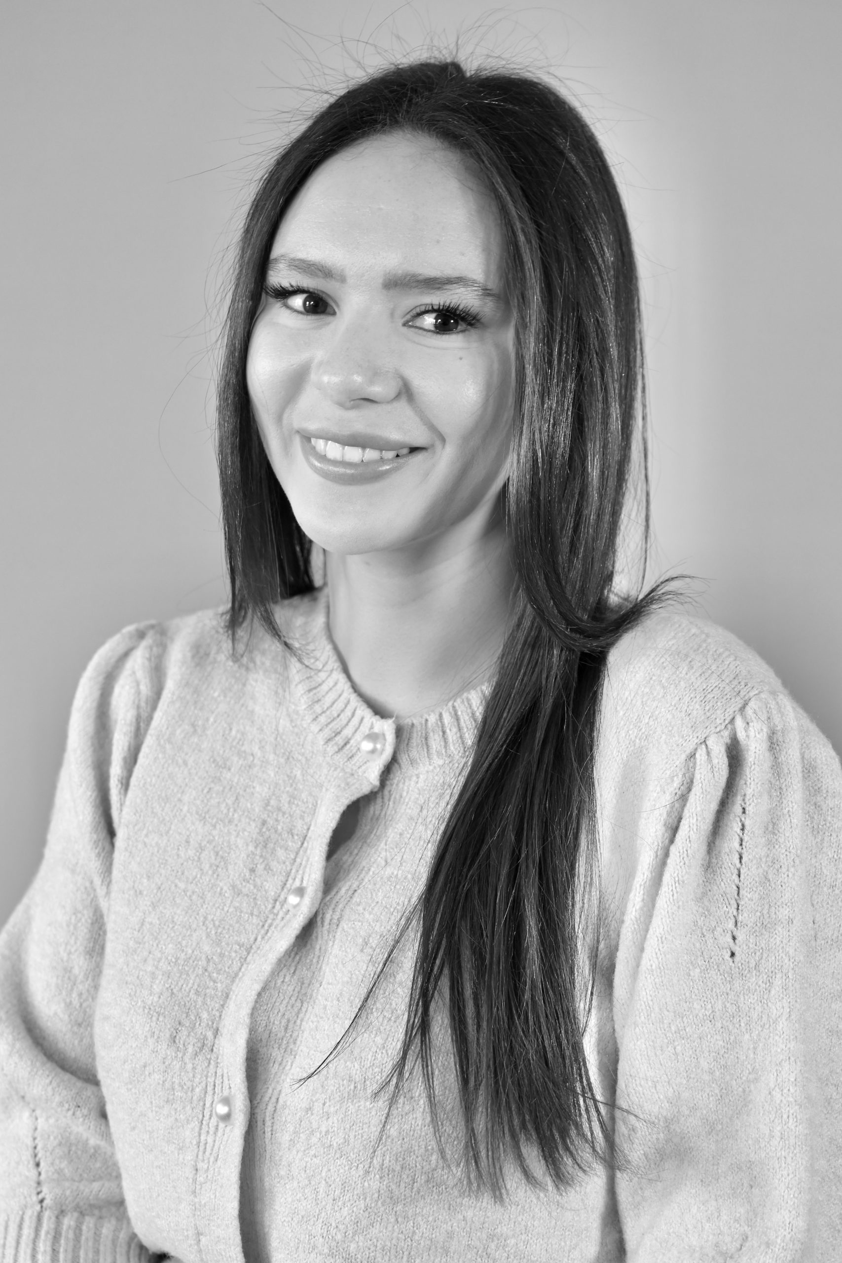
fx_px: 2420
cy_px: 632
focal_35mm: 69
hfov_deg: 19.7
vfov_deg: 29.2
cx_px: 421
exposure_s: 1/30
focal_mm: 69
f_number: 5
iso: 400
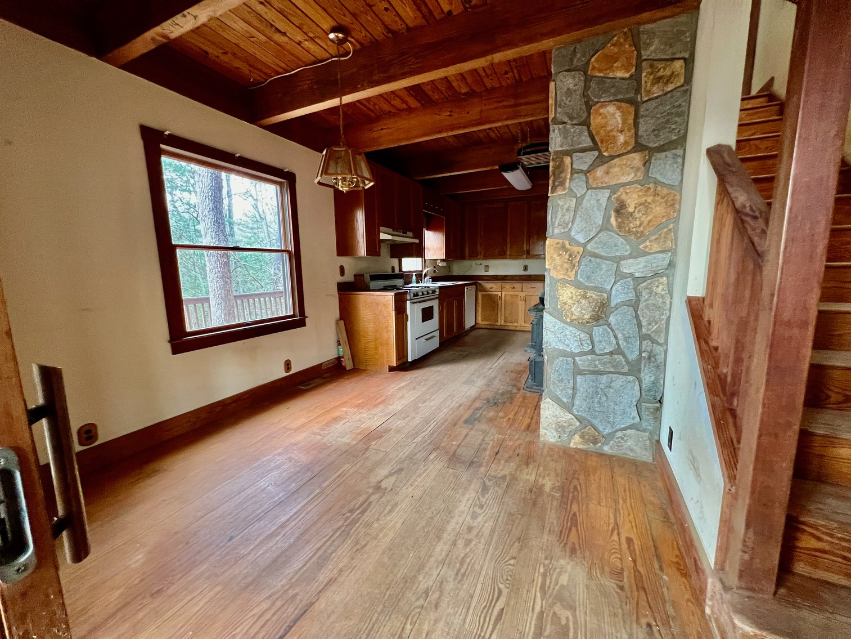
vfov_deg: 89.9
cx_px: 426
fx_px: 320
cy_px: 320
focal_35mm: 13
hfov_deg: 106.2
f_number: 1.8
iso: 500
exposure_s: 1/60
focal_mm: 1.57
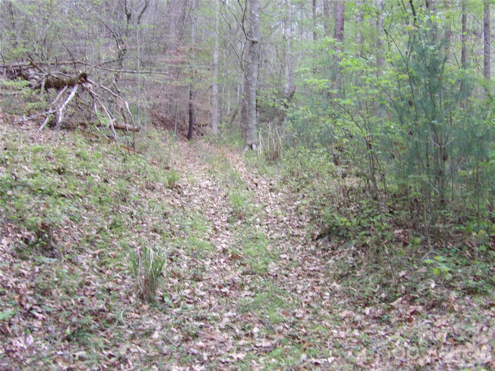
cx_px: 248
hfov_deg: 41.2
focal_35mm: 46
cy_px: 186
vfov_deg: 31.5
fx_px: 658
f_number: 3.8
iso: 200
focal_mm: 8.2
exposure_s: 1/33
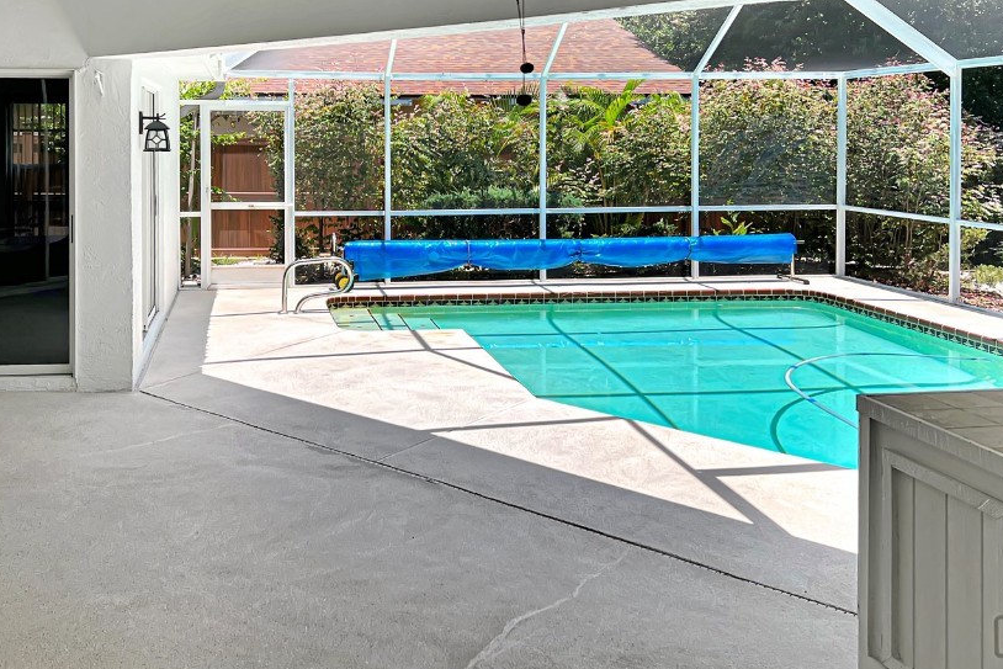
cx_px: 487
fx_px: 947
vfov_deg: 38.8
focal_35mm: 34
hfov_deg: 55.8
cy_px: 274
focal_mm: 5.7
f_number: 1.5
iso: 50
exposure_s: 1/1779
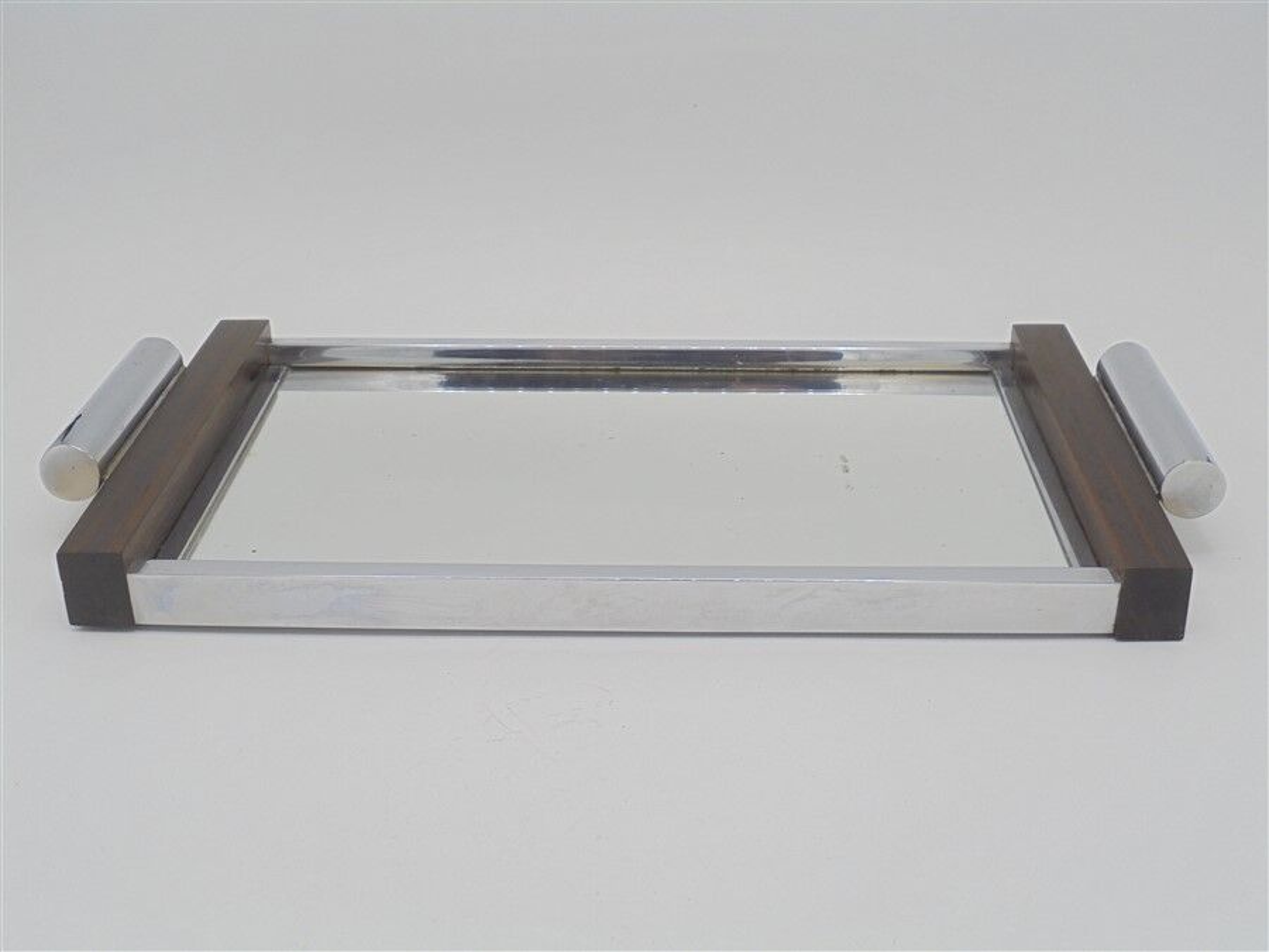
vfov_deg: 33.6
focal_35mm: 43
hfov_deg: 43.9
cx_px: 634
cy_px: 476
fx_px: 1576
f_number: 4.5
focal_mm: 7.8
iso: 100
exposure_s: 1/200
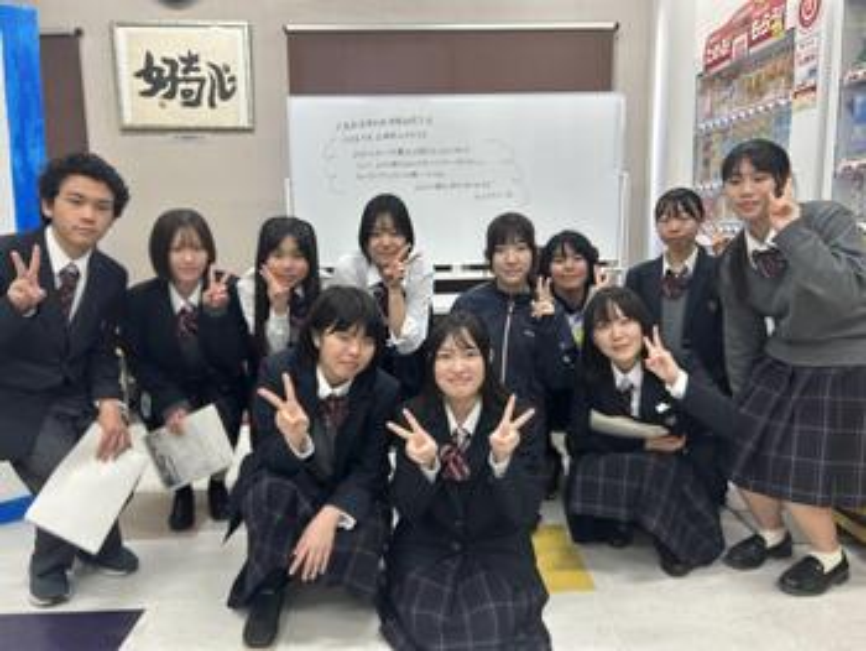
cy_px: 326
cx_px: 433
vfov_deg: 53.1
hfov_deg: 67.3
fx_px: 651
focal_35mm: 26
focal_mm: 5.7
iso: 80
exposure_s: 1/60
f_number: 1.5
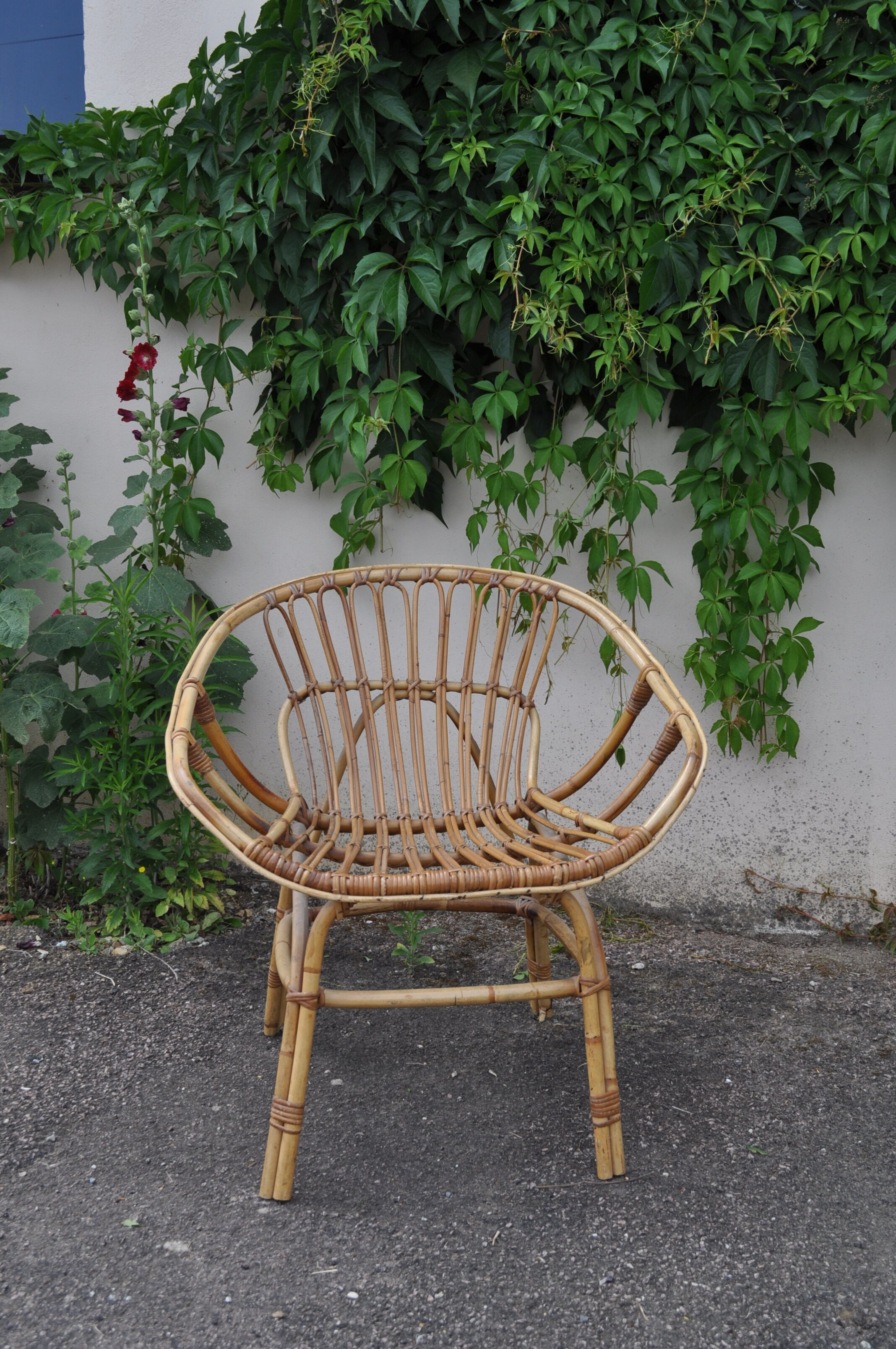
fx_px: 1628
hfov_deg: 30.8
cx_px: 448
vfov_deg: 45.0
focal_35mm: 44
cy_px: 674
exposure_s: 1/200
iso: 200
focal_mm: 29
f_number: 7.1
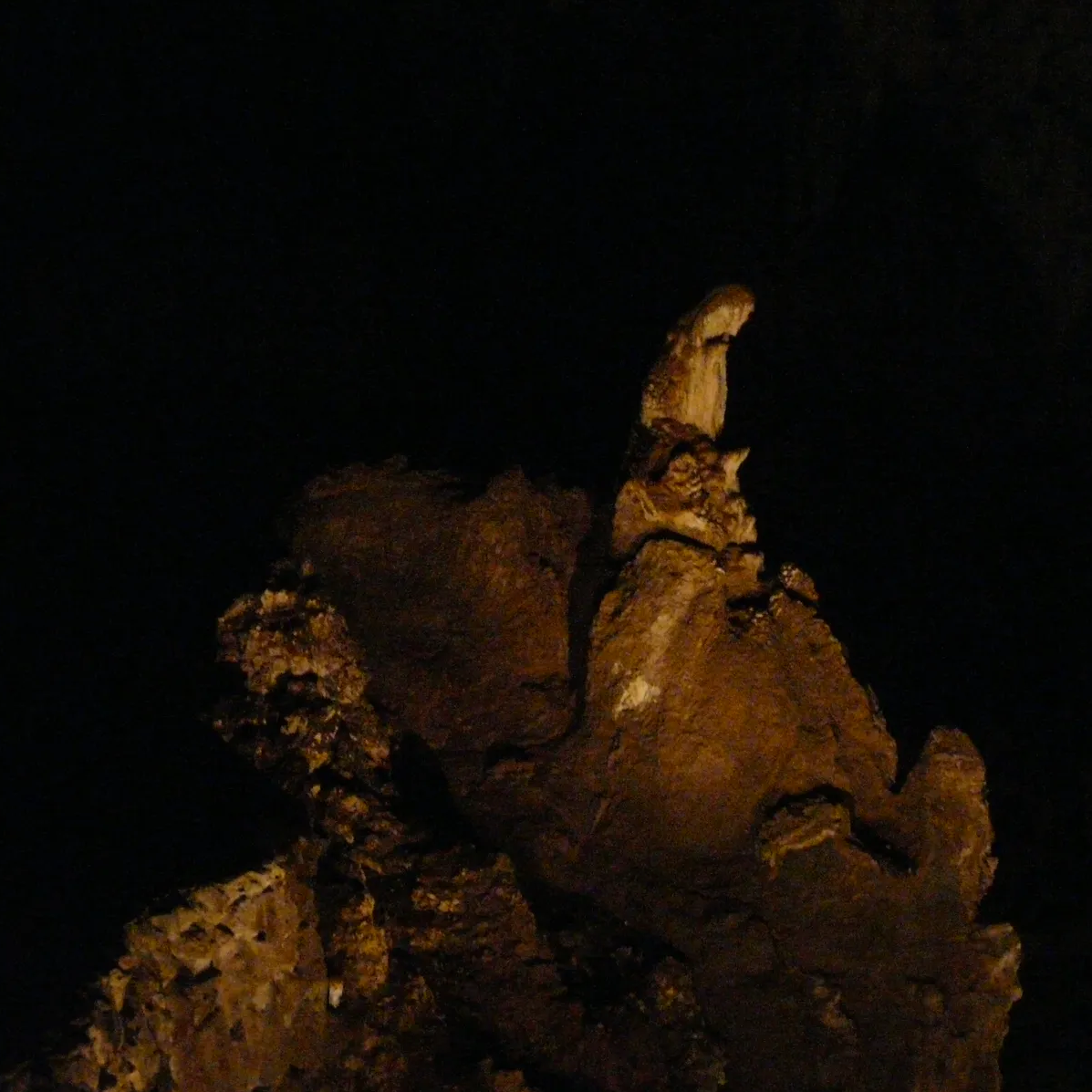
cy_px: 546
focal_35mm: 52
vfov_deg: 32.8
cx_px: 722
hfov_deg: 32.5
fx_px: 1856
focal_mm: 7.2
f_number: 3.2
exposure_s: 1/8
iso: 800
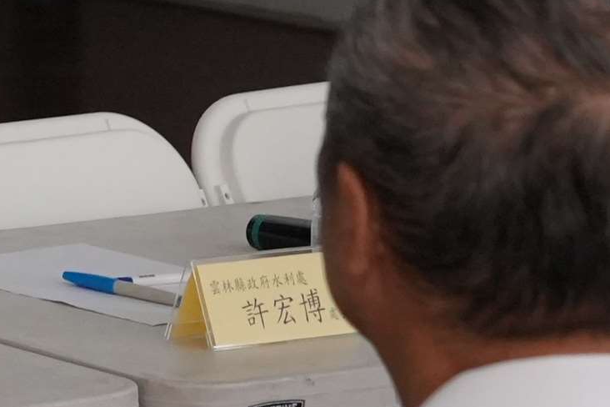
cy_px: -354
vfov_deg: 4.9
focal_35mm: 277
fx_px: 4693
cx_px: -781
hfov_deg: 7.1
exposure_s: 1/125
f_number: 5
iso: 3200
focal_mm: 44
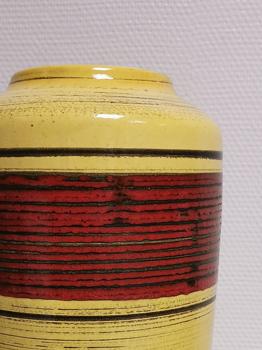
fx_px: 646
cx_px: 117
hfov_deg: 22.9
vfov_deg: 29.1
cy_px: 311
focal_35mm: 64
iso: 200
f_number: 1.8
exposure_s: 1/100
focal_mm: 5.58
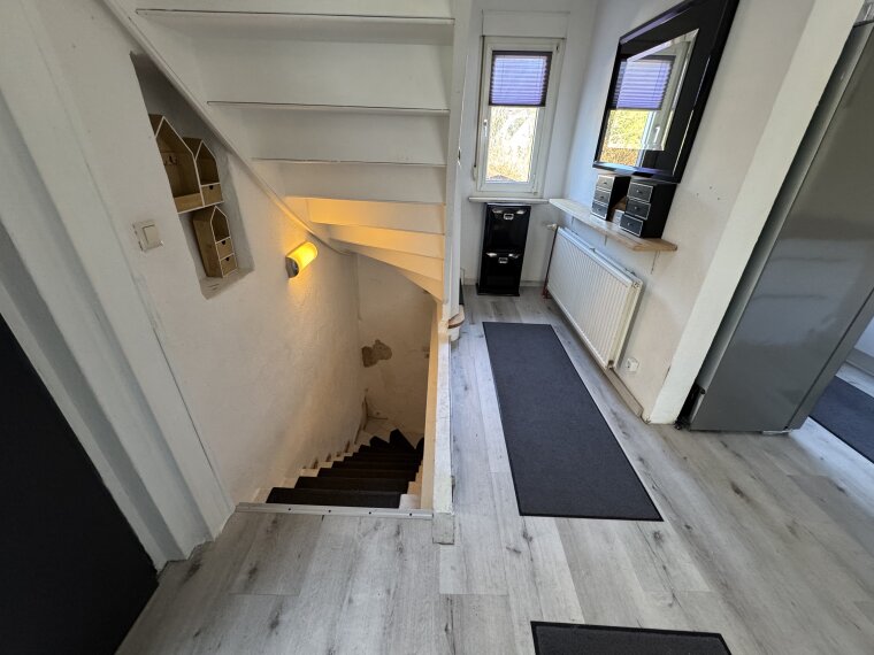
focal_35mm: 14
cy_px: 328
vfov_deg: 85.7
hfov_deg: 102.1
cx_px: 437
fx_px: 353
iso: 320
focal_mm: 2.22
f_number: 2.2
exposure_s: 1/50
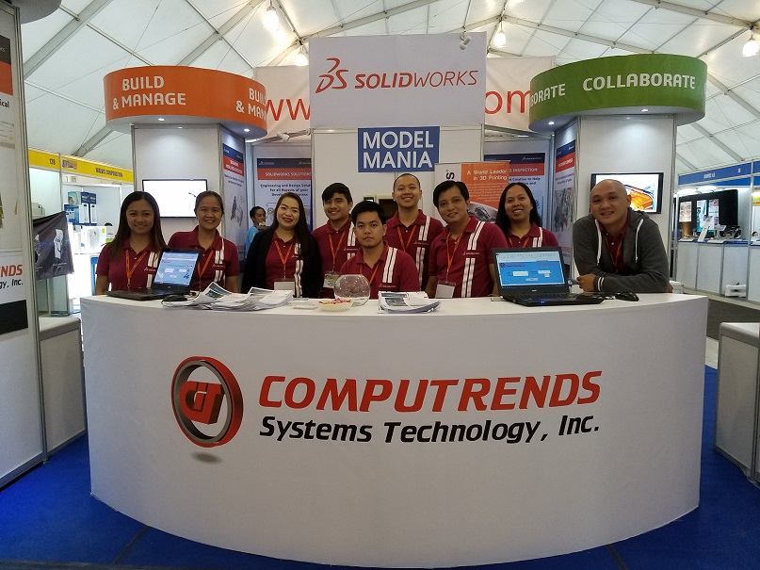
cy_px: 285
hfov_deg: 67.3
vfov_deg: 53.1
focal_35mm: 26
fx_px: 571
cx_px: 380
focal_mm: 4.2
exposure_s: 1/24
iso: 160
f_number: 1.7
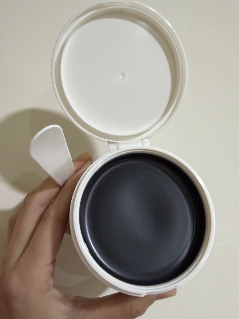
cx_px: 120
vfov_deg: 71.6
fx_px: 221
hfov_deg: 56.8
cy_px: 160
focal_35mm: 24
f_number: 2.2
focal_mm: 2.22
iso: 320
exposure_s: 1/60
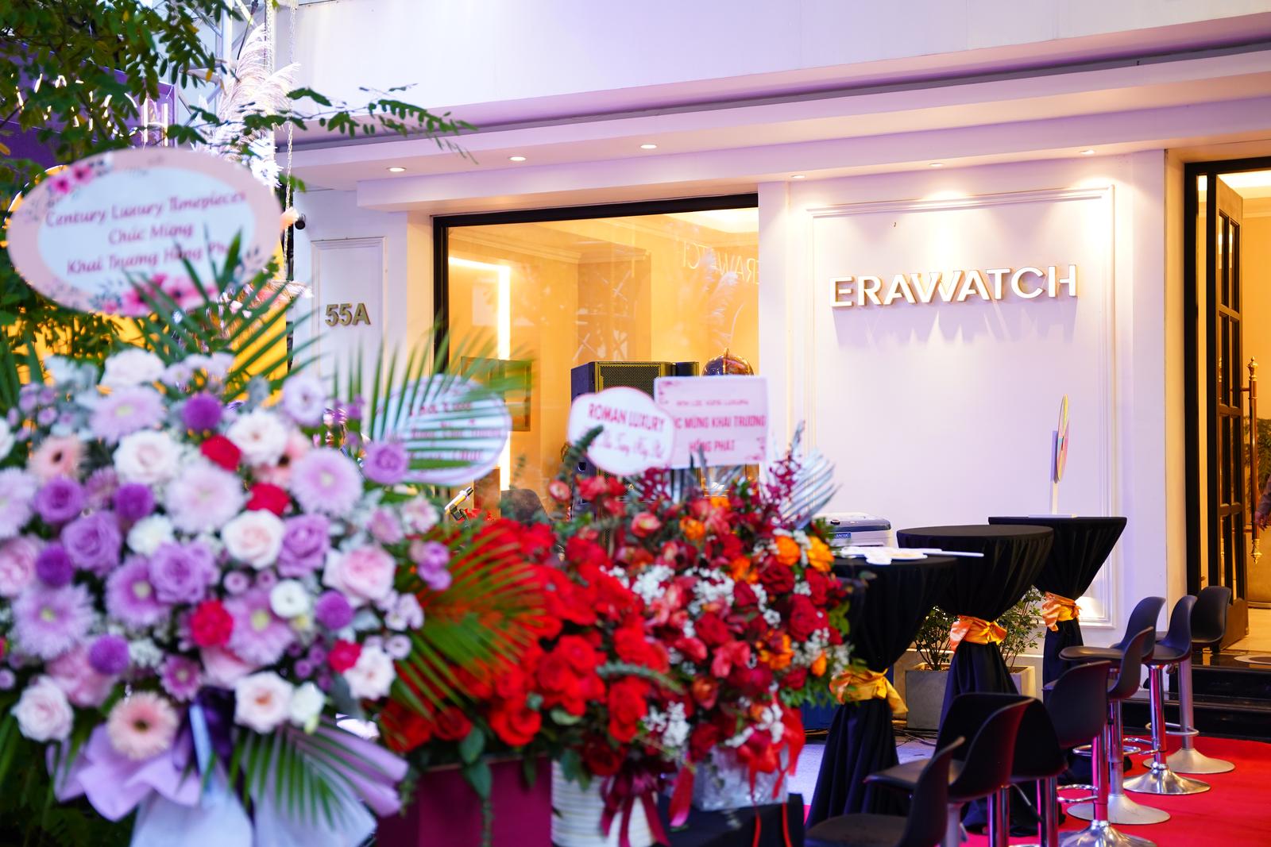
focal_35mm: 49
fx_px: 1734
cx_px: 636
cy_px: 424
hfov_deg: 40.3
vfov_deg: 27.5
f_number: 2.8
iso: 1000
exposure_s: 1/125
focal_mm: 49.1
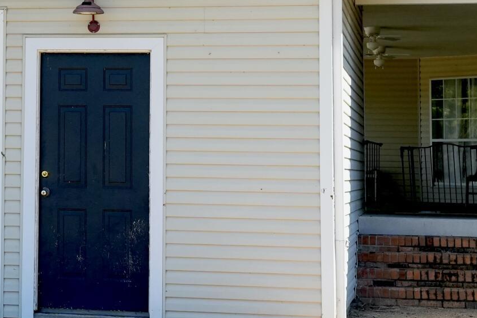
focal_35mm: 132
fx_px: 1749
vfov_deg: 10.3
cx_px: -81
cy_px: -16
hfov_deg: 15.0
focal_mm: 37
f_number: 5.6
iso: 1250
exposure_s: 1/1250
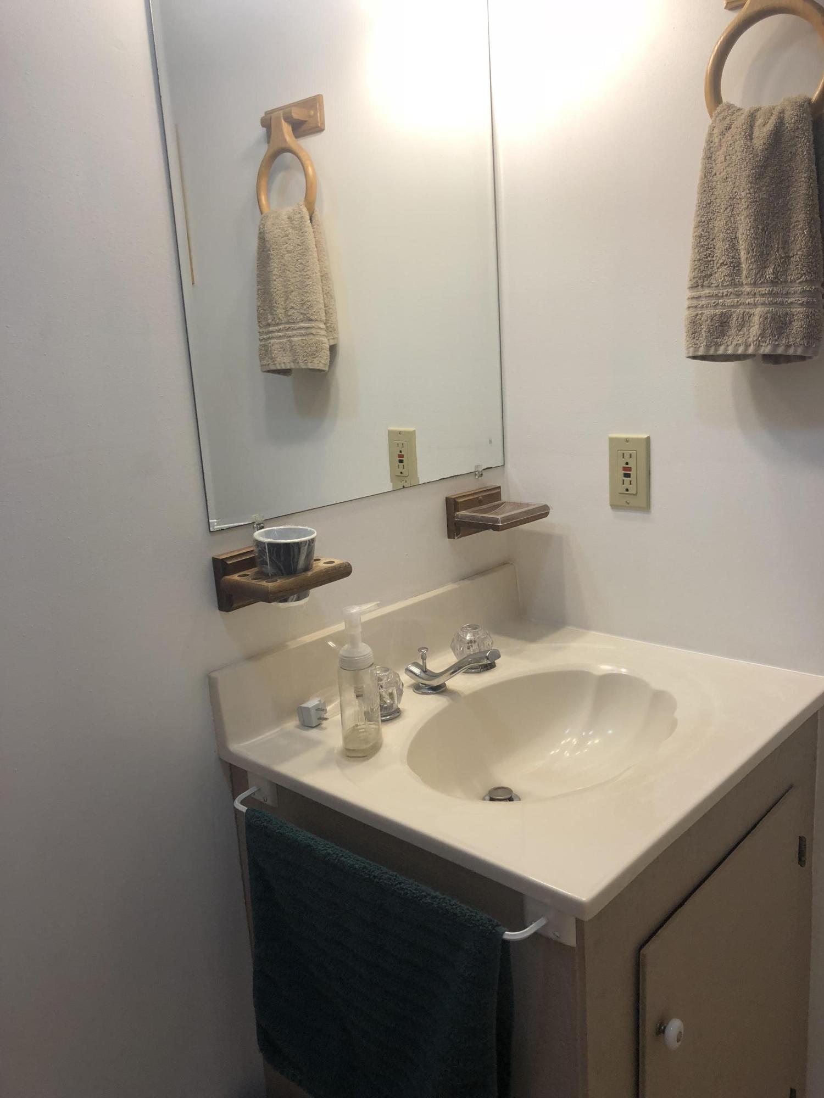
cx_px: 412
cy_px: 549
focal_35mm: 28
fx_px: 889
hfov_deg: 49.7
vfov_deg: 63.4
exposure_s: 1/40
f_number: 1.8
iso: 20
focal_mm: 3.99
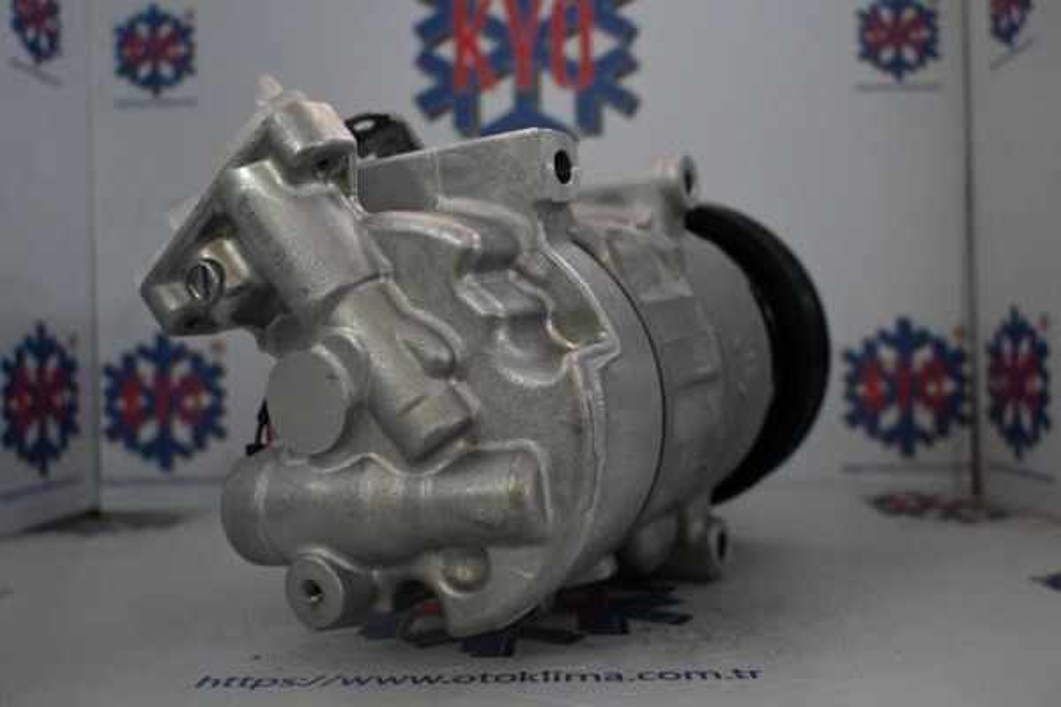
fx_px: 950
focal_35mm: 32
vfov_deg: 40.8
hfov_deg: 58.3
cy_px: 354
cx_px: 530
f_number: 4
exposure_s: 1/80
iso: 3200
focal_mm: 21.5
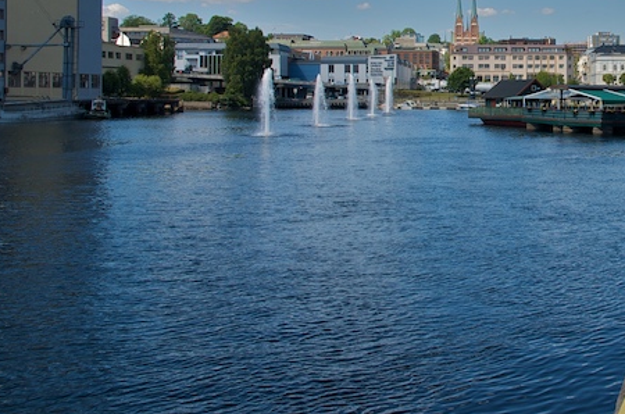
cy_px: 85
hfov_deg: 38.9
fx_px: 832
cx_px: 538
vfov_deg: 27.4
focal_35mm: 48
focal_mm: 18
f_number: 9
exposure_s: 1/320
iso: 200
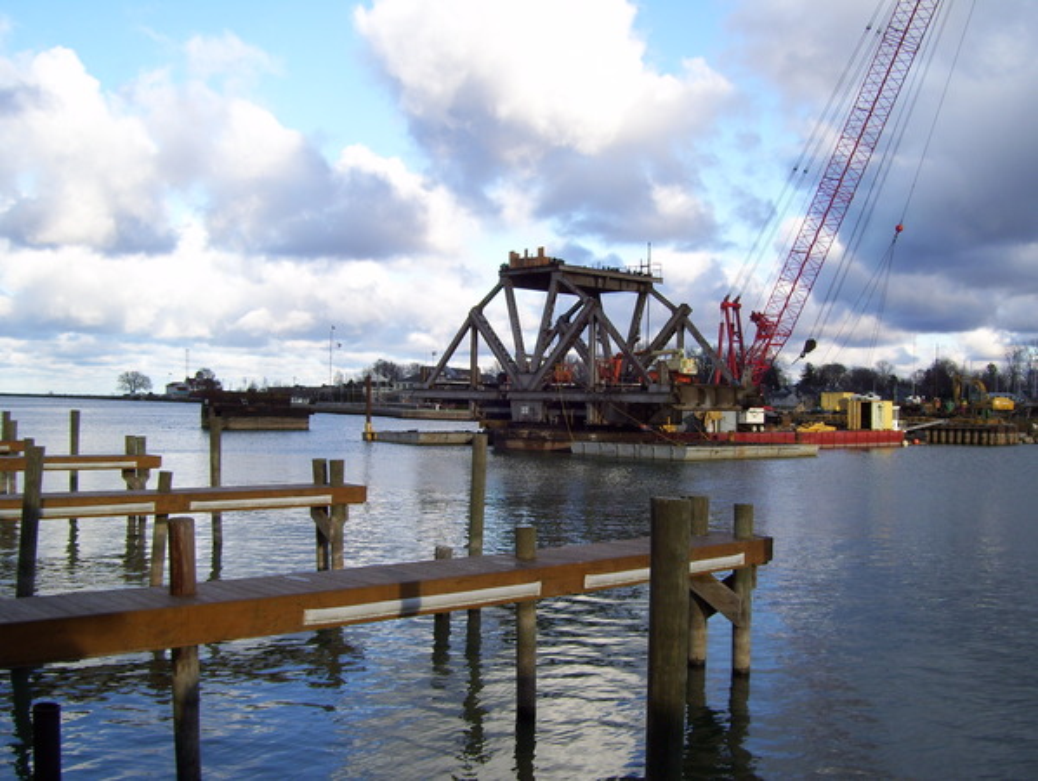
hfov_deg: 51.3
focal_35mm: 36
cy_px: 390
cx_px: 519
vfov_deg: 39.7
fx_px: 1081
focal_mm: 6
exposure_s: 1/250
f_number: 4.8
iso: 80
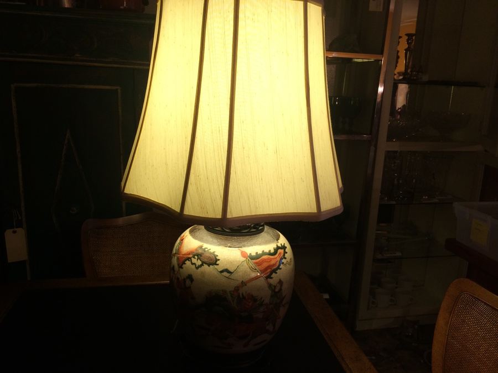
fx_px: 432
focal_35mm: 30
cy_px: 186
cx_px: 249
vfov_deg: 46.8
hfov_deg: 60.0
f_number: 2.2
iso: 40
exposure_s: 1/40
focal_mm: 4.12
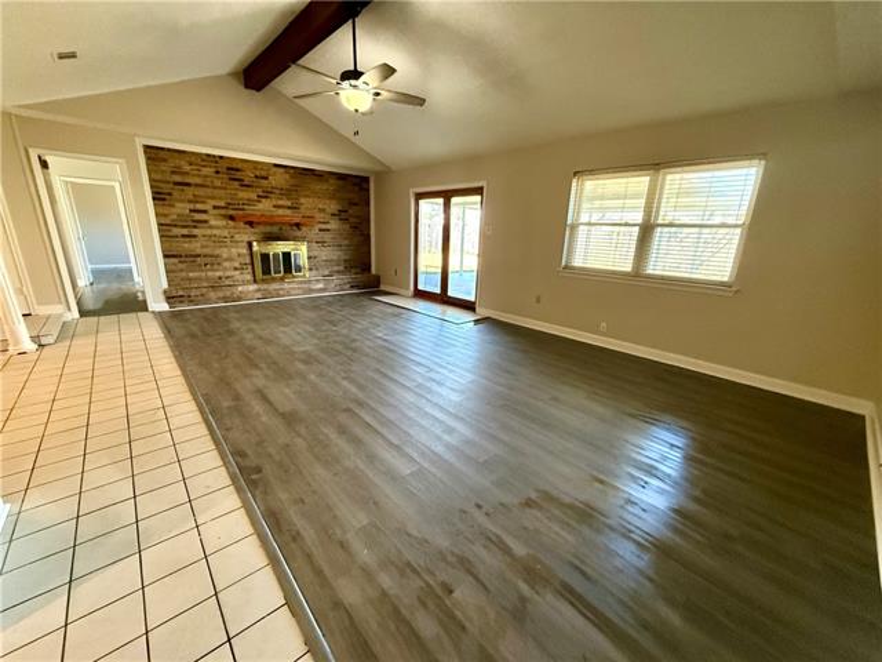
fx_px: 357
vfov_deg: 85.7
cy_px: 331
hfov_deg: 102.1
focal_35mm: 14
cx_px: 441
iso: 640
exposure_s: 1/120
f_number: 2.2
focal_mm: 2.22
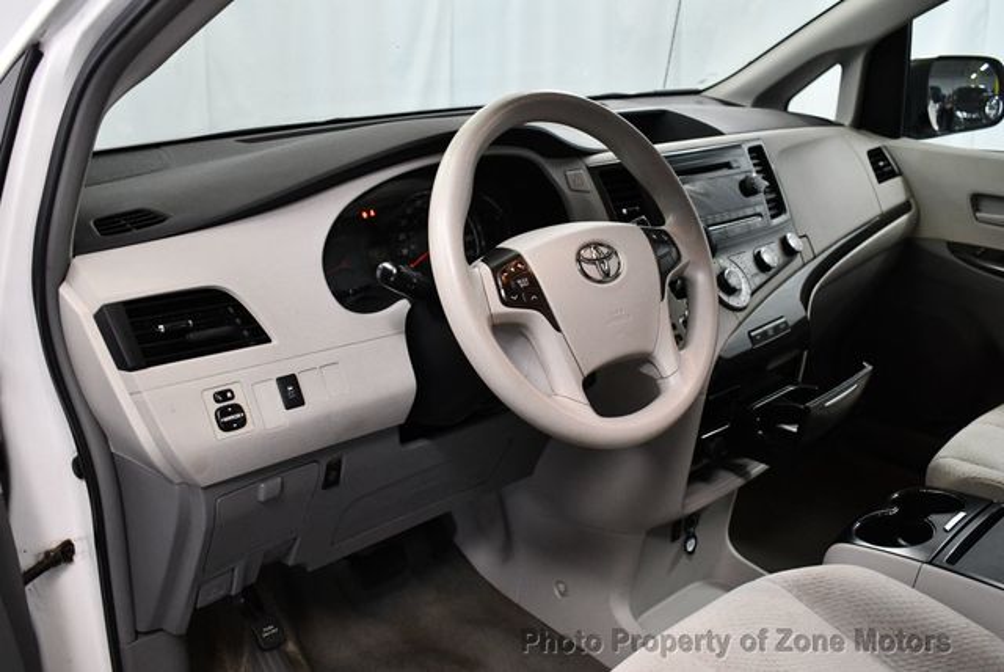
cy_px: 336
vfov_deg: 36.9
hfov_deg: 53.1
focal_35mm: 36
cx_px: 502
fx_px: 1005
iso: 2000
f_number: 3.5
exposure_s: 1/125
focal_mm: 18
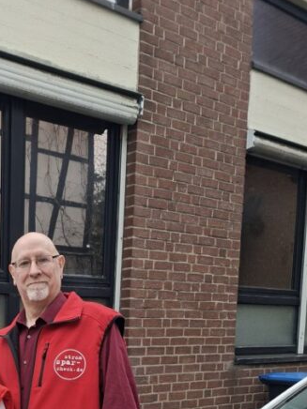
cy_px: 387
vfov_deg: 35.9
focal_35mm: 49
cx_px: -11
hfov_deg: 27.7
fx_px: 579
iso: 50
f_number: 1.8
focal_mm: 5.54
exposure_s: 1/142
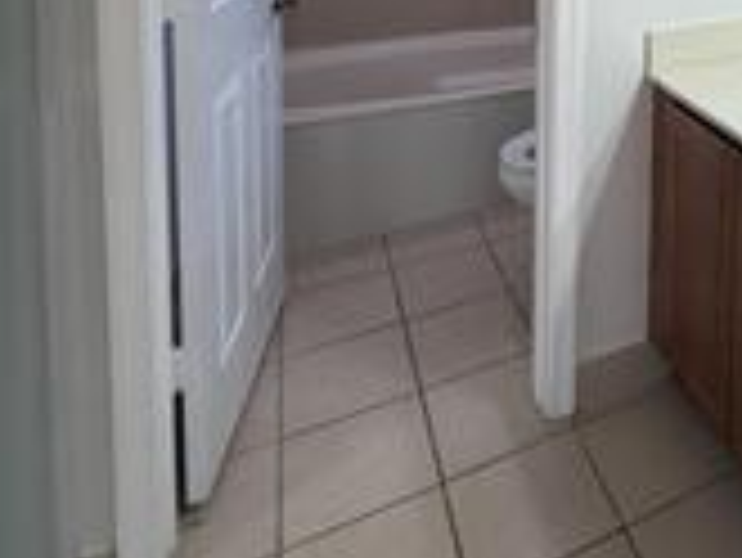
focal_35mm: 34
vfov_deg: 34.3
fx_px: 729
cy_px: -99
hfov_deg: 45.1
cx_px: 751
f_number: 2.2
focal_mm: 2.22
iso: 160
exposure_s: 1/120
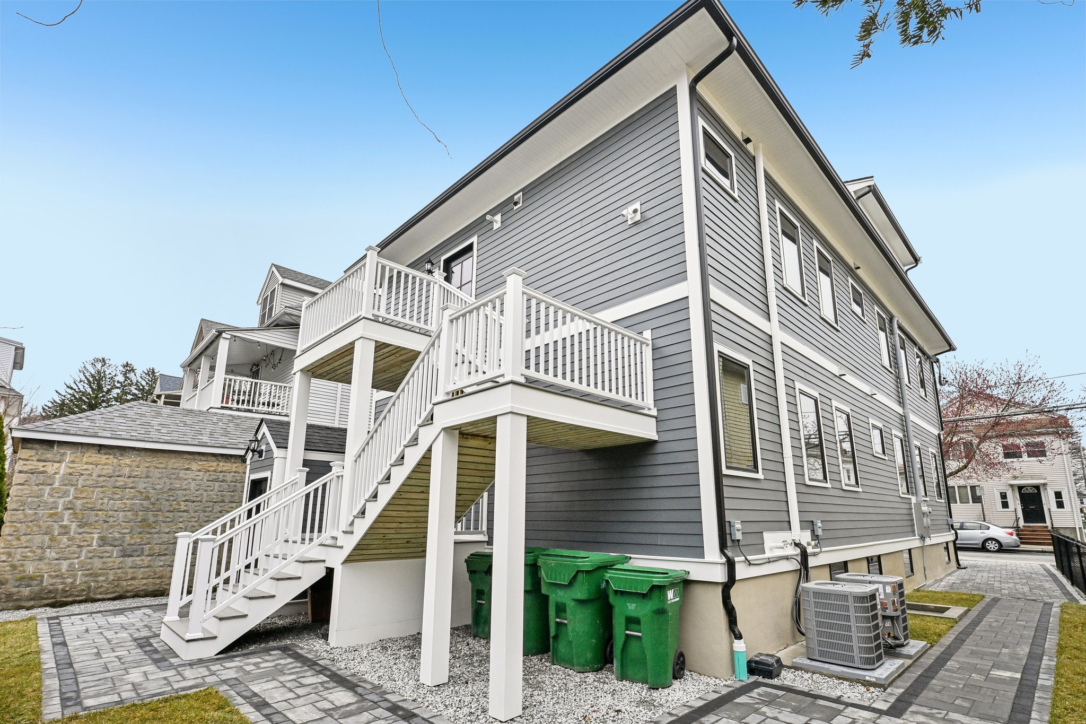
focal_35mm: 16
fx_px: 483
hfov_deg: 96.7
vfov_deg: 73.7
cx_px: 543
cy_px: 362
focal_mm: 16
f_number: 8
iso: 400
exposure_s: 1/1000
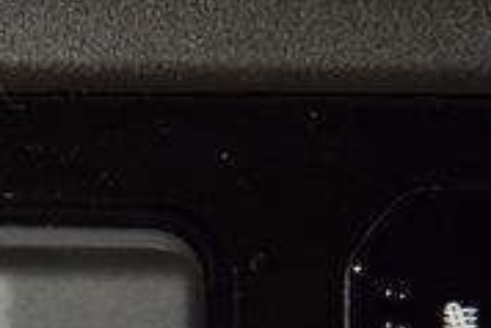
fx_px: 5160
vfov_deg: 3.6
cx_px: -314
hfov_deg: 5.4
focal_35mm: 378
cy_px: 360
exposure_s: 1/125
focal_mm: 70
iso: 100
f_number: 8
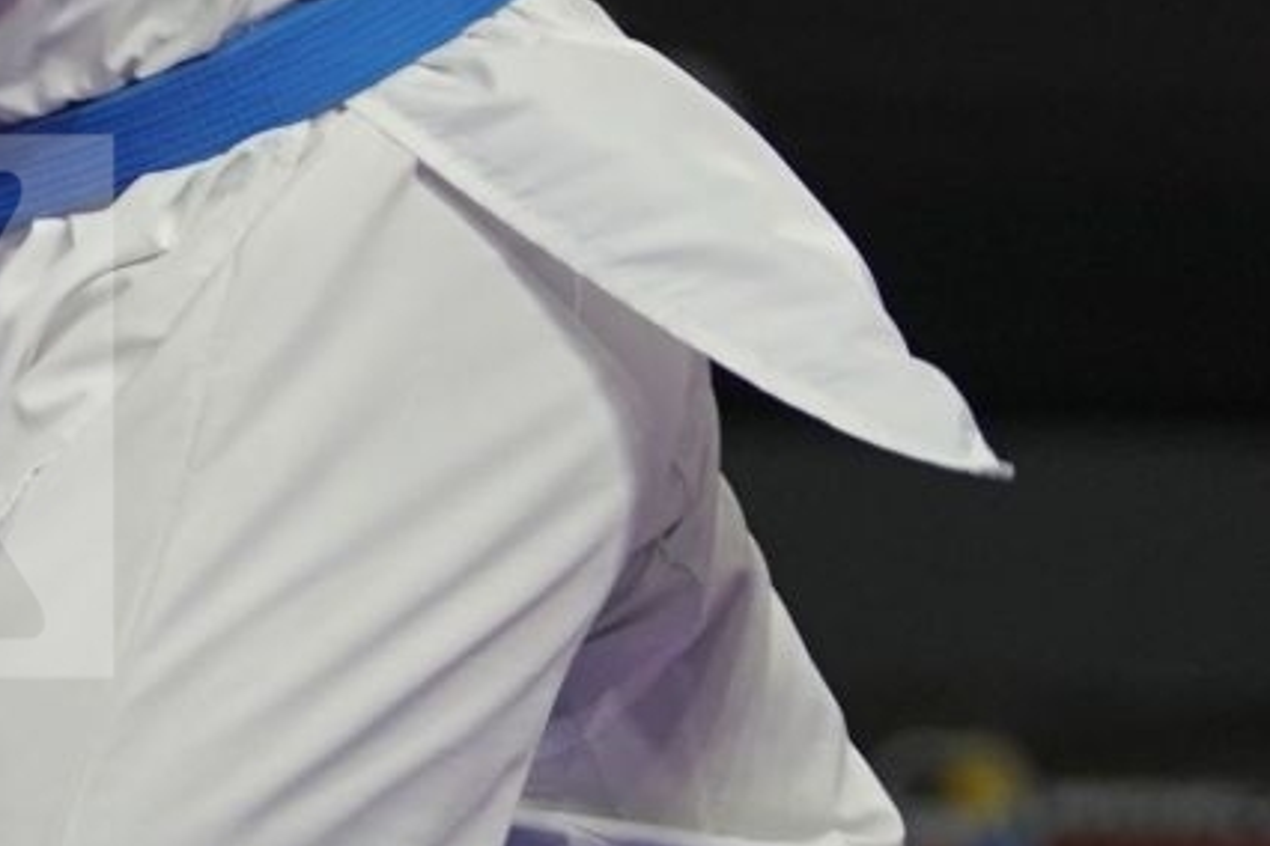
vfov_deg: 1.3
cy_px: -652
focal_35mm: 1078
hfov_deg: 1.9
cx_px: -164
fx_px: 38026
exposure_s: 1/1000
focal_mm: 170
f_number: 2.8
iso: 1250
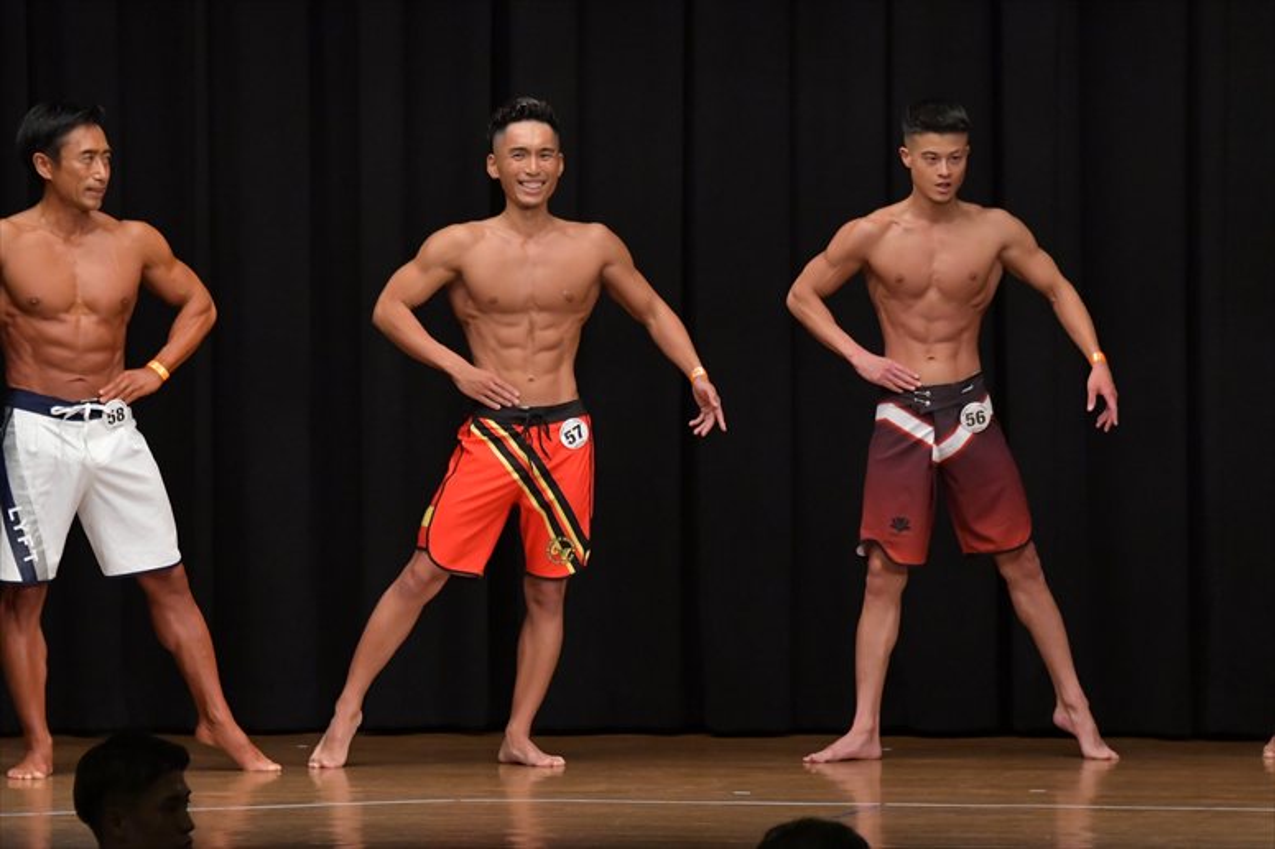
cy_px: 424
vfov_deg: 5.4
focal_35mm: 255
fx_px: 9027
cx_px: 638
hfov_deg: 8.1
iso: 5000
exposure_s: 1/400
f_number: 5.6
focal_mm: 170
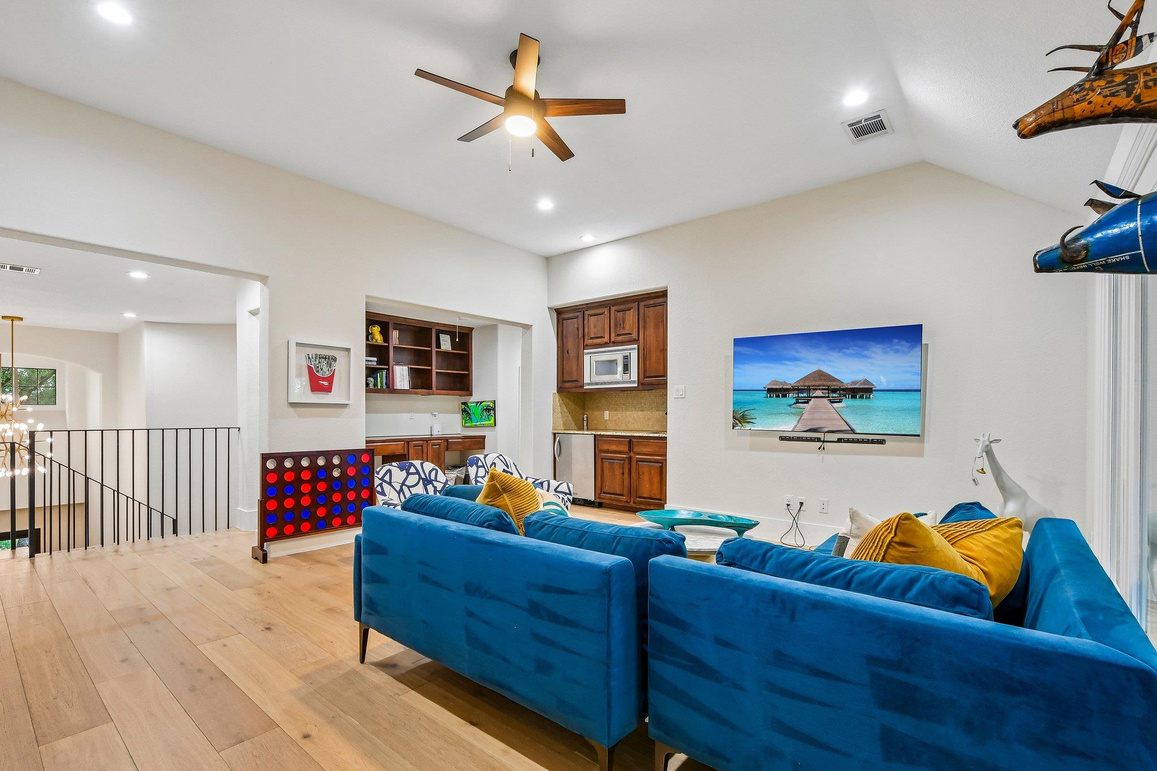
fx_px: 482
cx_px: 578
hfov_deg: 100.4
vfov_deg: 77.3
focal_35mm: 15
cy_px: 386
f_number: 8
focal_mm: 10
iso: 400
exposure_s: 1/6
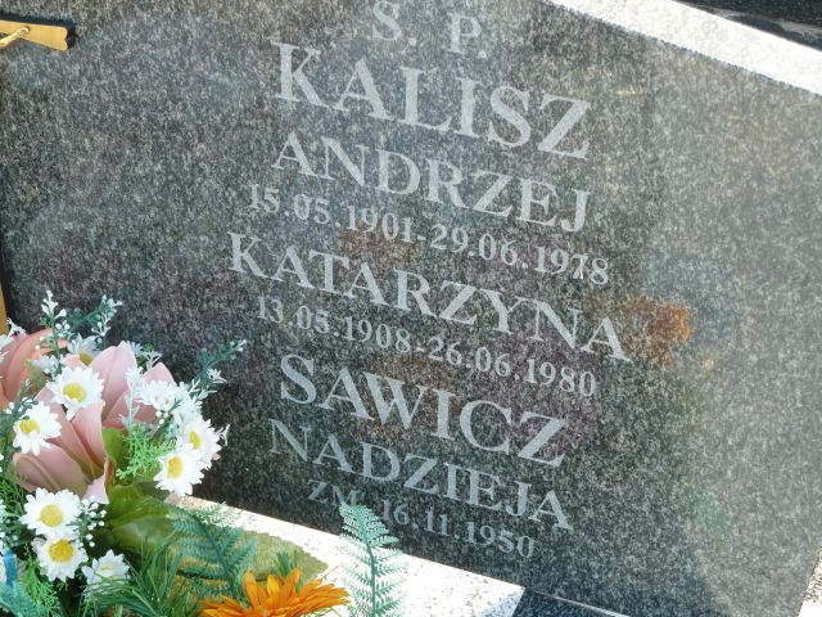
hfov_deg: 23.6
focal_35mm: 83
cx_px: 411
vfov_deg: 17.8
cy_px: 308
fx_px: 1971
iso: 100
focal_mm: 13.7
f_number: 4.2
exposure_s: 1/40
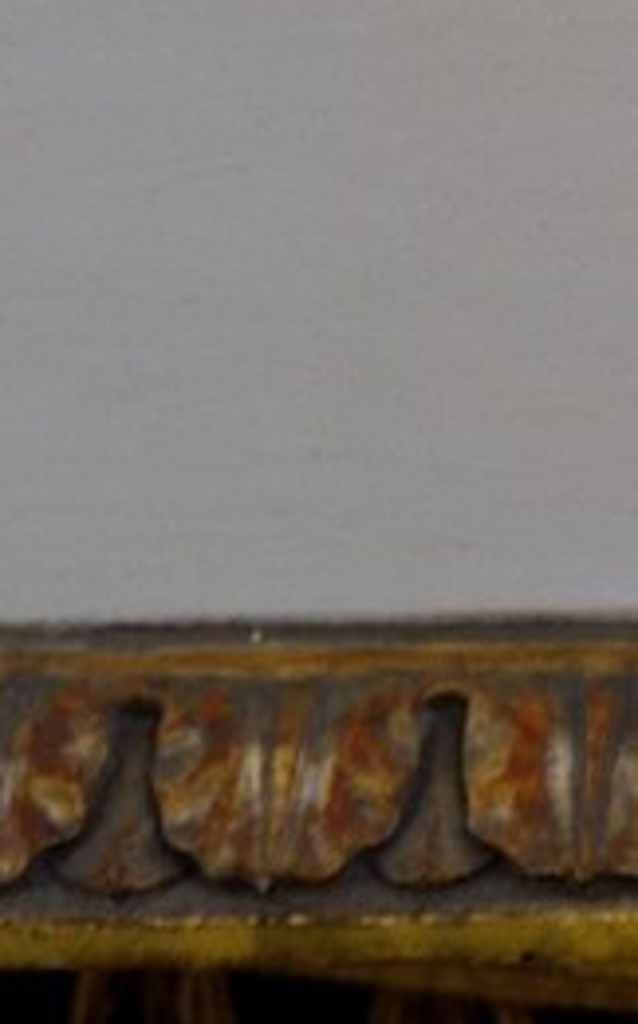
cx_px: 2012
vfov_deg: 7.9
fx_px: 6998
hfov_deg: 4.9
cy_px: -1213
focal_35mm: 251
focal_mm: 40
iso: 800
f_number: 4
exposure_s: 1/13
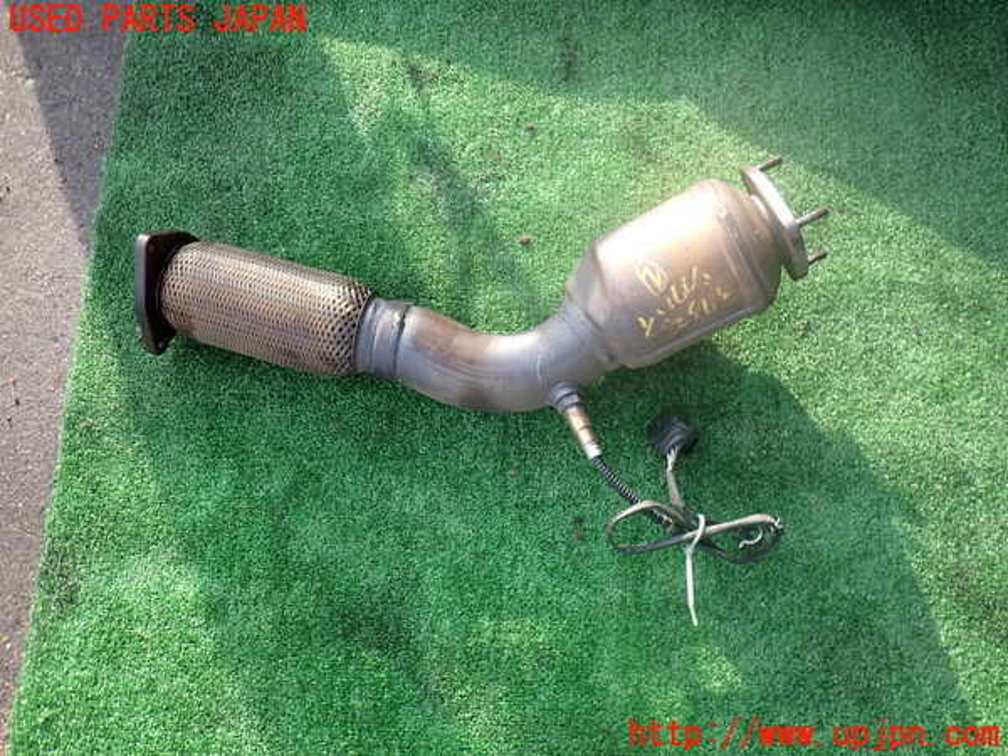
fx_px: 874
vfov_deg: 46.8
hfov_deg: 60.0
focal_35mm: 30
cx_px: 504
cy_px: 378
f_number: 2.3
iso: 100
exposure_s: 1/200
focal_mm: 5.4
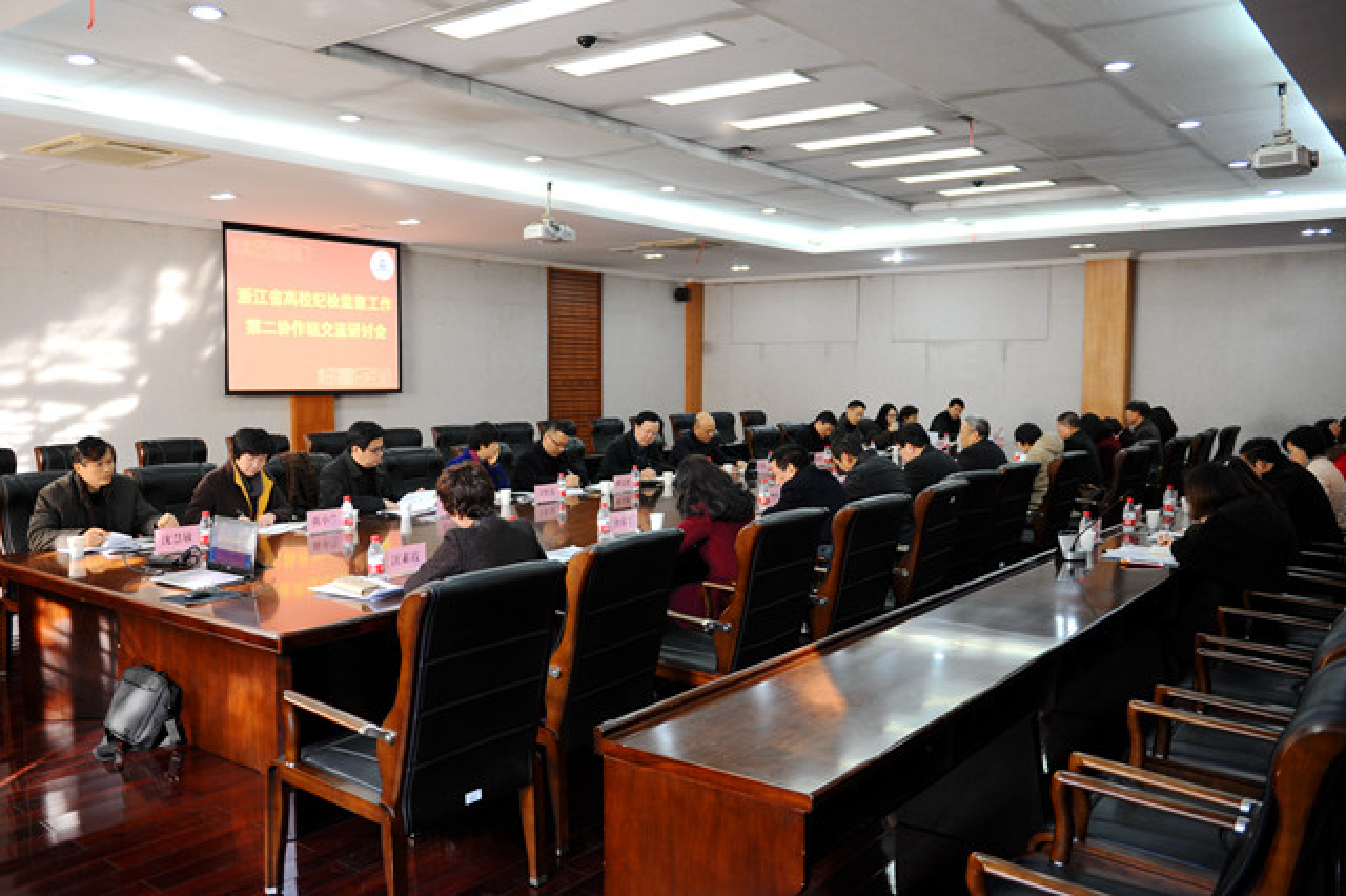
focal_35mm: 29
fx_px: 1084
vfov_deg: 44.9
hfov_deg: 63.7
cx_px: 673
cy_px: 448
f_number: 2.8
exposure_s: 1/125
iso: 1000
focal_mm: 29
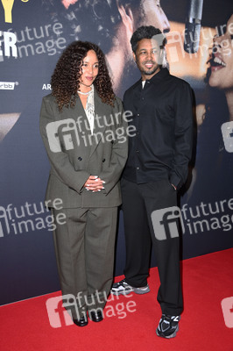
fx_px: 350
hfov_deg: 36.8
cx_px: 116
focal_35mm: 36
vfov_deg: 53.2
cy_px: 176
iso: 1250
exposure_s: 1/250
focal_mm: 36
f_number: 5.6
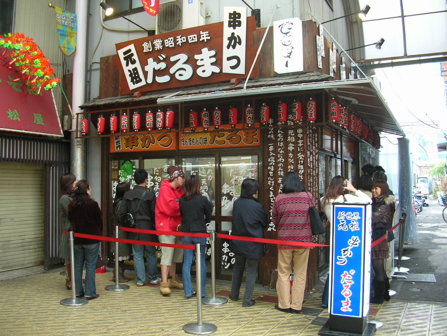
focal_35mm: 35
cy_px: 168
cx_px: 224
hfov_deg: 52.6
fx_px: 452
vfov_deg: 40.7
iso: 50
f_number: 2.8
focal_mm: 5.8
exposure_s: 1/13.5
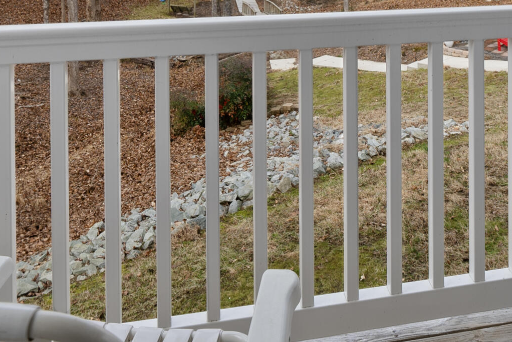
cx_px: 330
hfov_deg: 50.0
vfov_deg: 28.1
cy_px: -117
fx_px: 541
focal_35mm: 38
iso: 125
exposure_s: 1/30
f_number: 7.1
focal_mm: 13
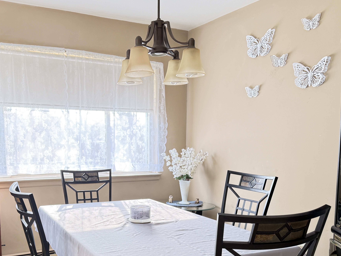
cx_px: 122
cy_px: 191
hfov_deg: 49.5
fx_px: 364
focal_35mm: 37
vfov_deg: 37.7
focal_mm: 6.76
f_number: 1.78
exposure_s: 1/75
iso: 200
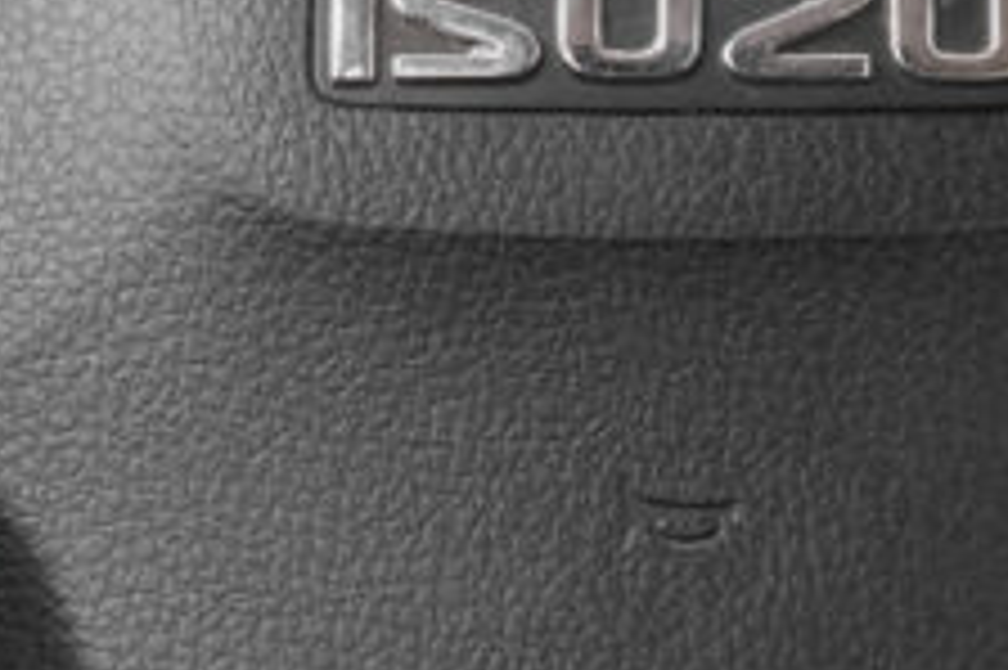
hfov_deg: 6.6
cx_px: 652
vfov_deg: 4.4
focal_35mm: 311
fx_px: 8701
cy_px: 61
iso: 2000
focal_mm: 45
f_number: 9
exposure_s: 1/160
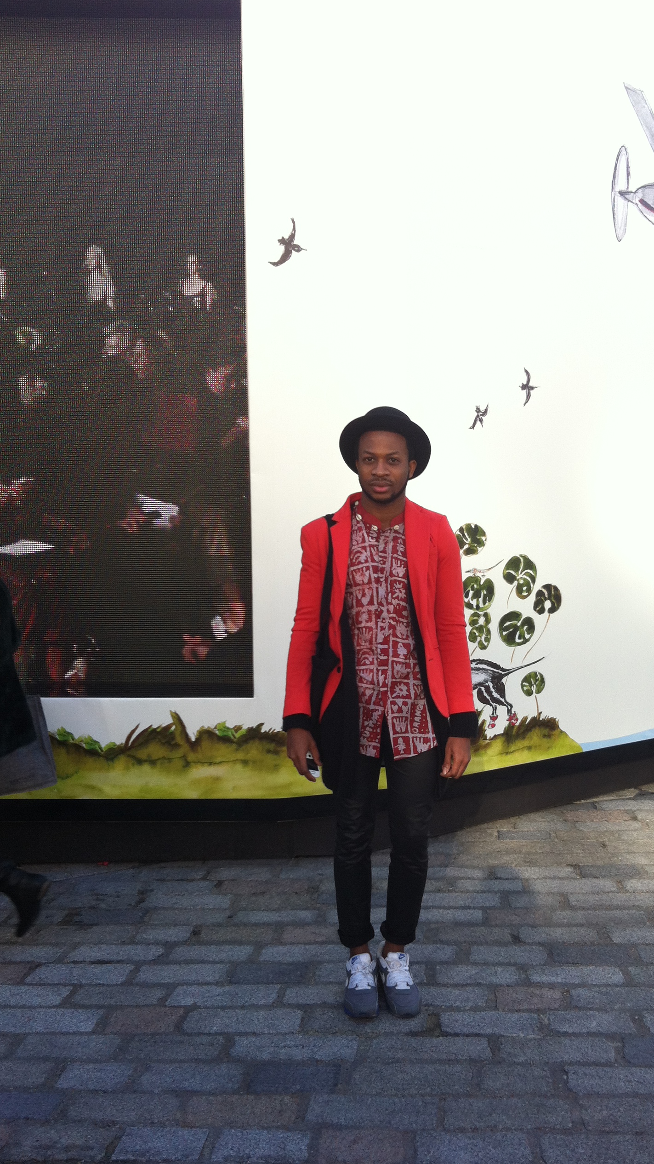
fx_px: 1203
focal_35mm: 39
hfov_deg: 30.3
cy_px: 592
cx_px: 394
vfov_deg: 51.6
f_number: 2.8
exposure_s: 1/251
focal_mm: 3.85
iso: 80
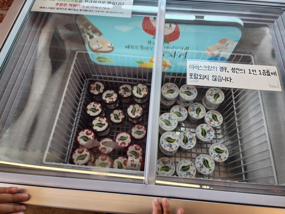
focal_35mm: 23
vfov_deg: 58.9
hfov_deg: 73.9
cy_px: 107
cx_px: 142
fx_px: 189
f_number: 1.8
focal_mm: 6.4
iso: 64
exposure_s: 1/120
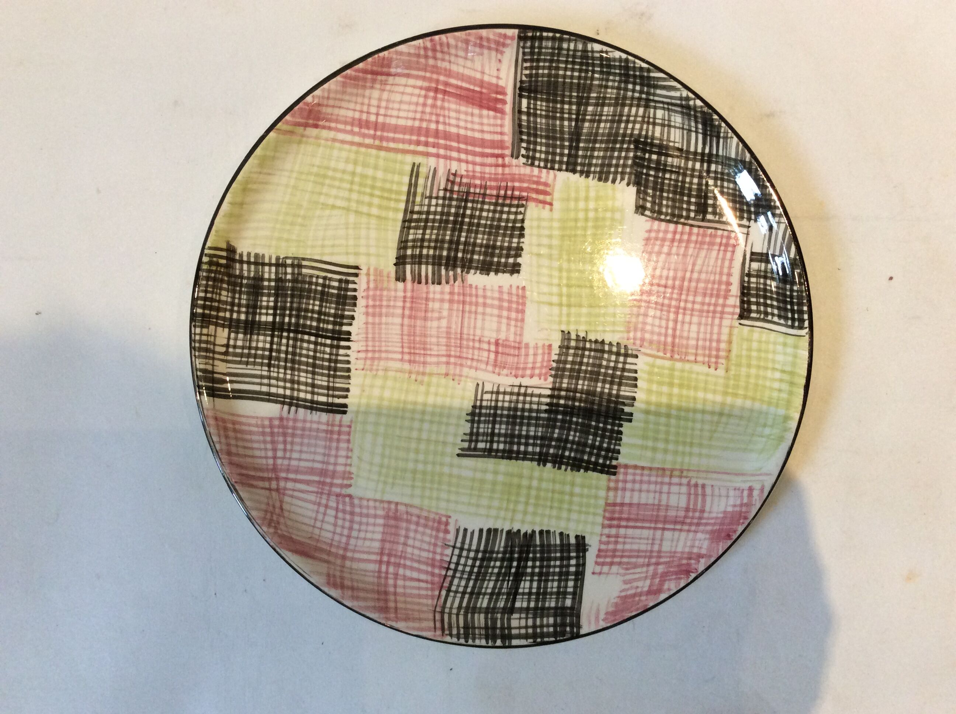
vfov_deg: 44.1
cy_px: 357
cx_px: 478
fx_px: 882
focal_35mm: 32
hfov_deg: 56.9
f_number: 2.4
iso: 125
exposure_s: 1/25
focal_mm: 3.3
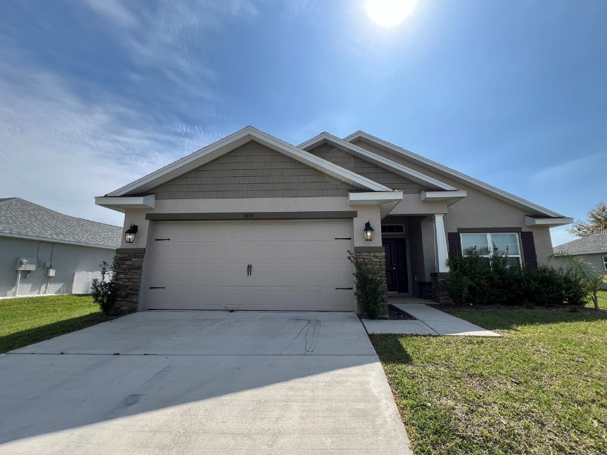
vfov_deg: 85.7
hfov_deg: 102.0
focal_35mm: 14
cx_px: 316
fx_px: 245
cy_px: 230
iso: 32
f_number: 1.8
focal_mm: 1.57
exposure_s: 1/927
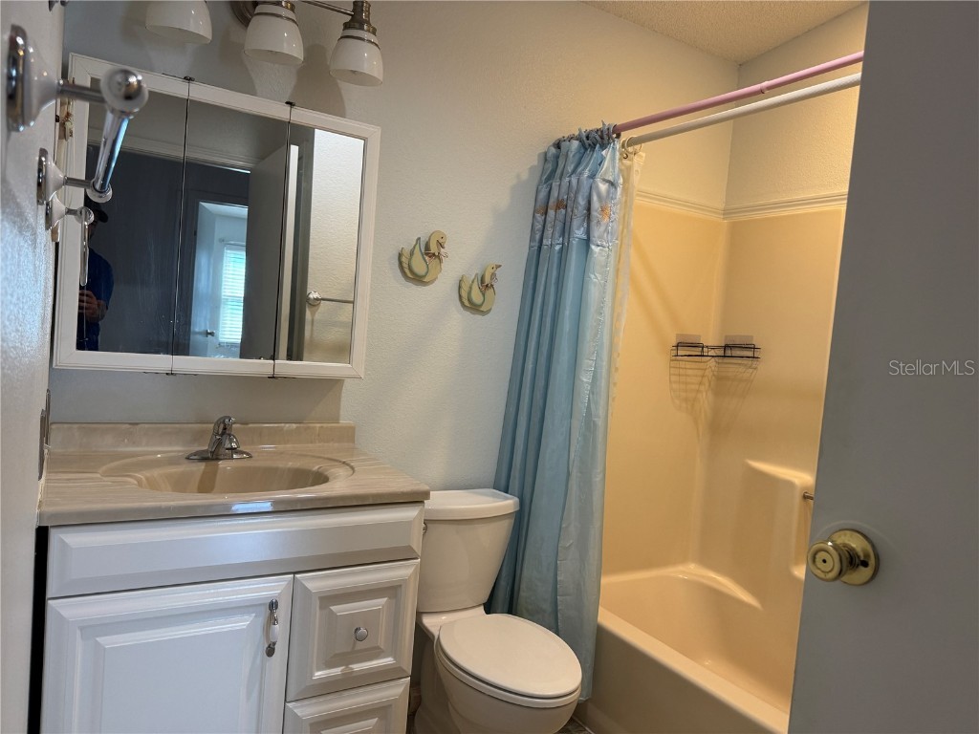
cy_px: 367
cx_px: 490
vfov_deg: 56.8
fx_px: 679
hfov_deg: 71.6
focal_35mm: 24
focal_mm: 6.76
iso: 250
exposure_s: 1/60
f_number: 1.78
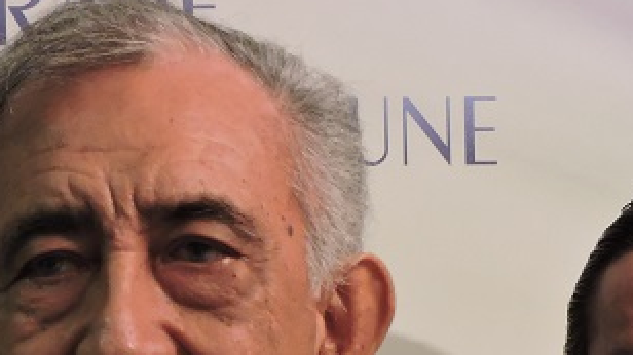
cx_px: 152
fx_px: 3993
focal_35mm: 238
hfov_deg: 9.0
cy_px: 474
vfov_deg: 5.1
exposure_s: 1/15
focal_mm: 18.8
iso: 640
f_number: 4.8
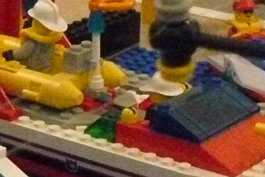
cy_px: 6
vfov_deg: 7.7
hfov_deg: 11.5
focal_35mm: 178
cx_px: 82
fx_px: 1310
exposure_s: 1/15
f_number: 2.8
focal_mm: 6
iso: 800
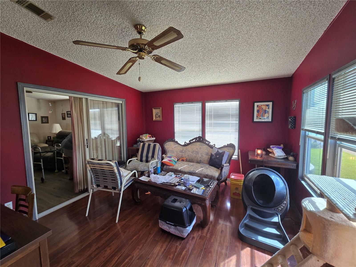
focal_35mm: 13
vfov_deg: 89.9
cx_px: 178
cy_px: 134
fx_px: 134
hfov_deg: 106.2
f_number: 2.2
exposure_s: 1/60
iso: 100
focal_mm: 2.2
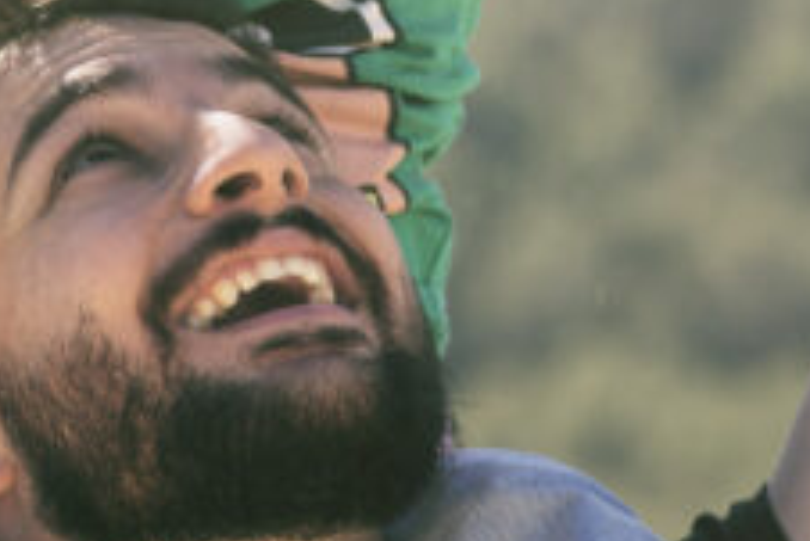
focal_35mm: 408
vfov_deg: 3.4
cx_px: 136
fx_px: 9186
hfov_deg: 5.0
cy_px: 39
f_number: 4.5
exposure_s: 1/1000
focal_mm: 90
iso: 125
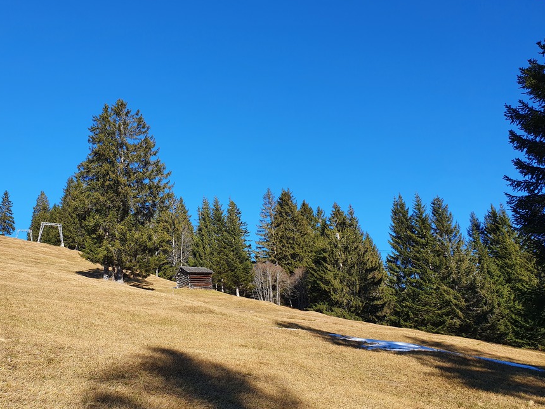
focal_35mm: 31
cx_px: 227
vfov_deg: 45.4
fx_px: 488
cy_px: 208
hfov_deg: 58.0
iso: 50
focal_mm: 4.32
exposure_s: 1/1032
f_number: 2.4
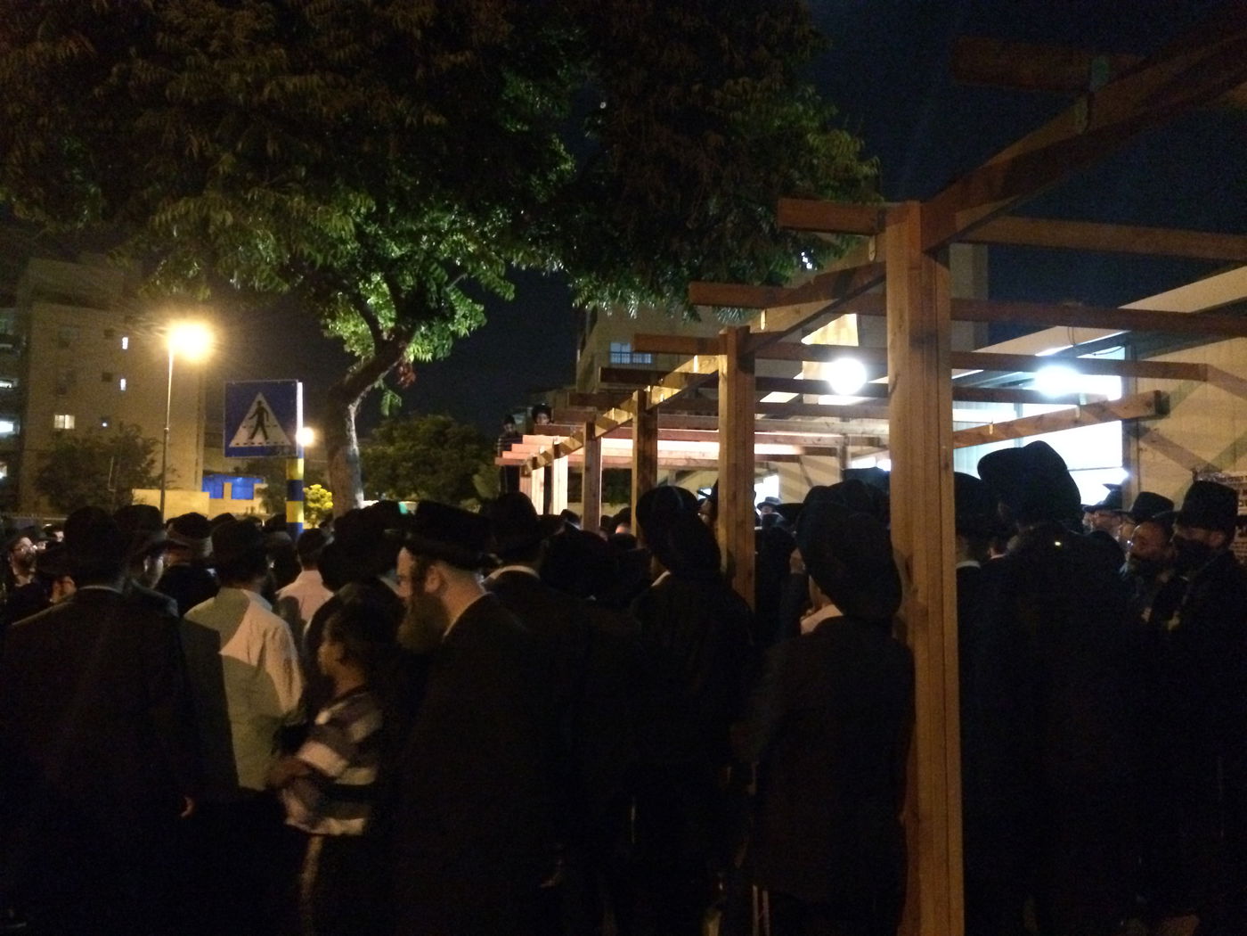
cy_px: 468
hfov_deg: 60.0
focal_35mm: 30
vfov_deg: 46.8
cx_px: 624
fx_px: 1081
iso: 1250
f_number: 2.2
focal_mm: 4.12
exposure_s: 1/15
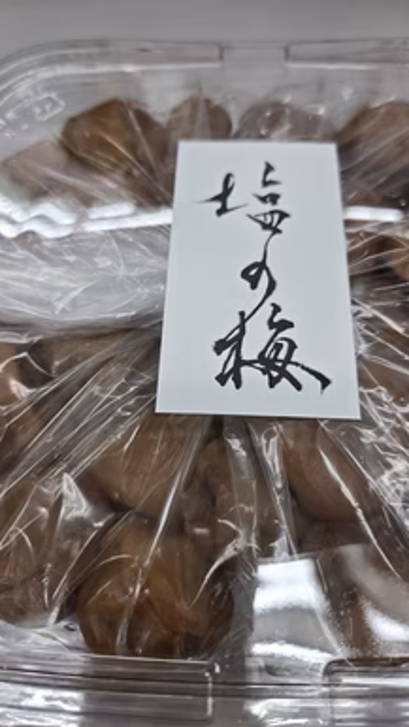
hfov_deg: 44.3
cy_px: 356
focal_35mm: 26
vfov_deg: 71.9
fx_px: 502
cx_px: 222
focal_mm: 5.4
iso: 64
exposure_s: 1/180
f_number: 1.8
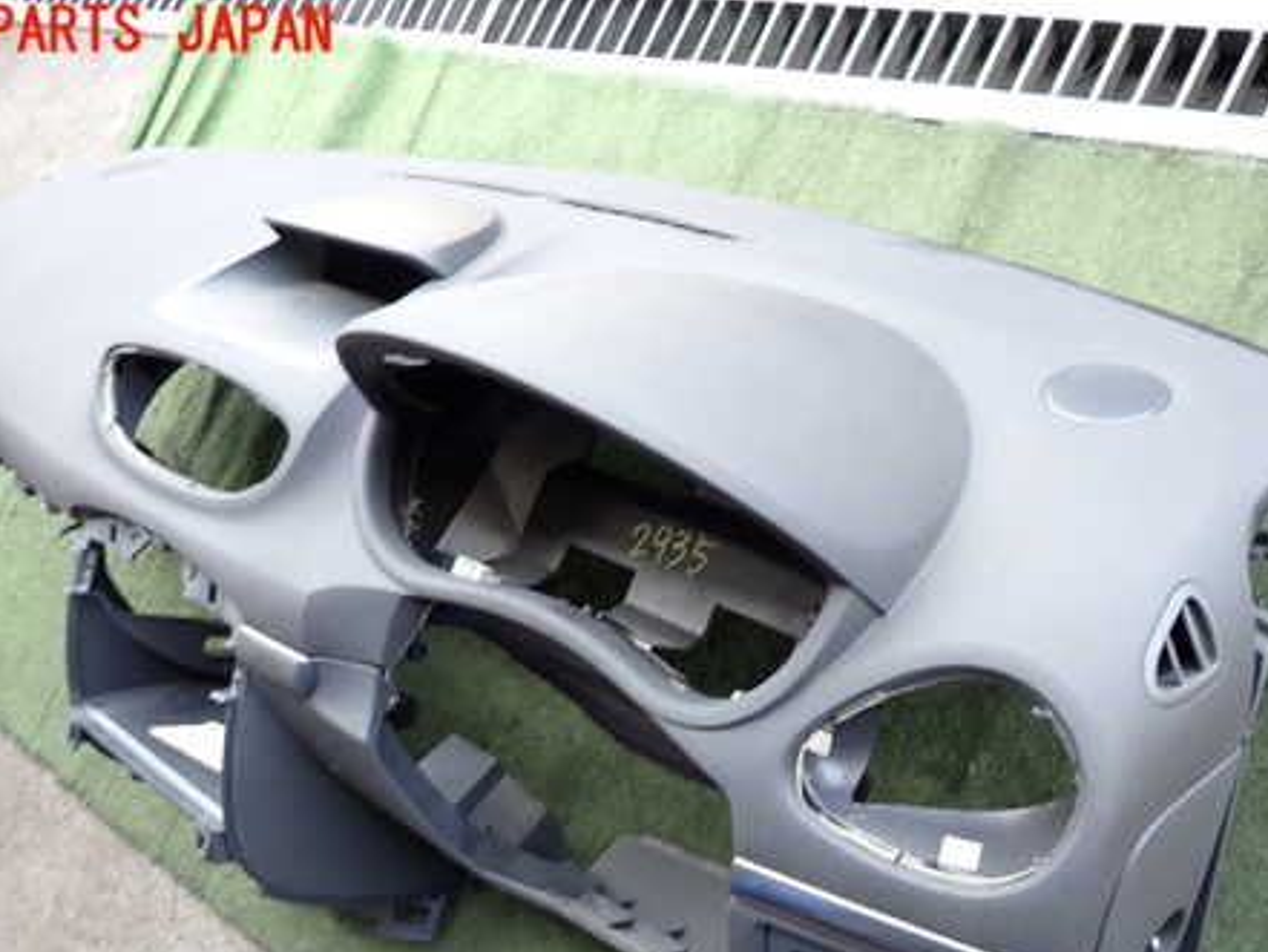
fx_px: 1246
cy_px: 644
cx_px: 673
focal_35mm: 34
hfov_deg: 53.9
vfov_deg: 41.2
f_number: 2
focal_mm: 4.5
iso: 100
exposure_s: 1/60
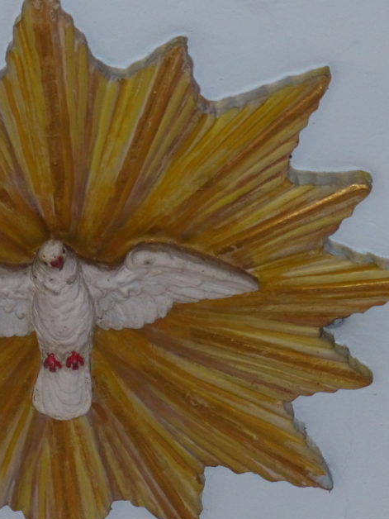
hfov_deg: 3.2
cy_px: 291
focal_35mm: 465
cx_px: 65
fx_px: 6967
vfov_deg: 4.3
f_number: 2.8
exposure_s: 1/80
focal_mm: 51.2
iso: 400
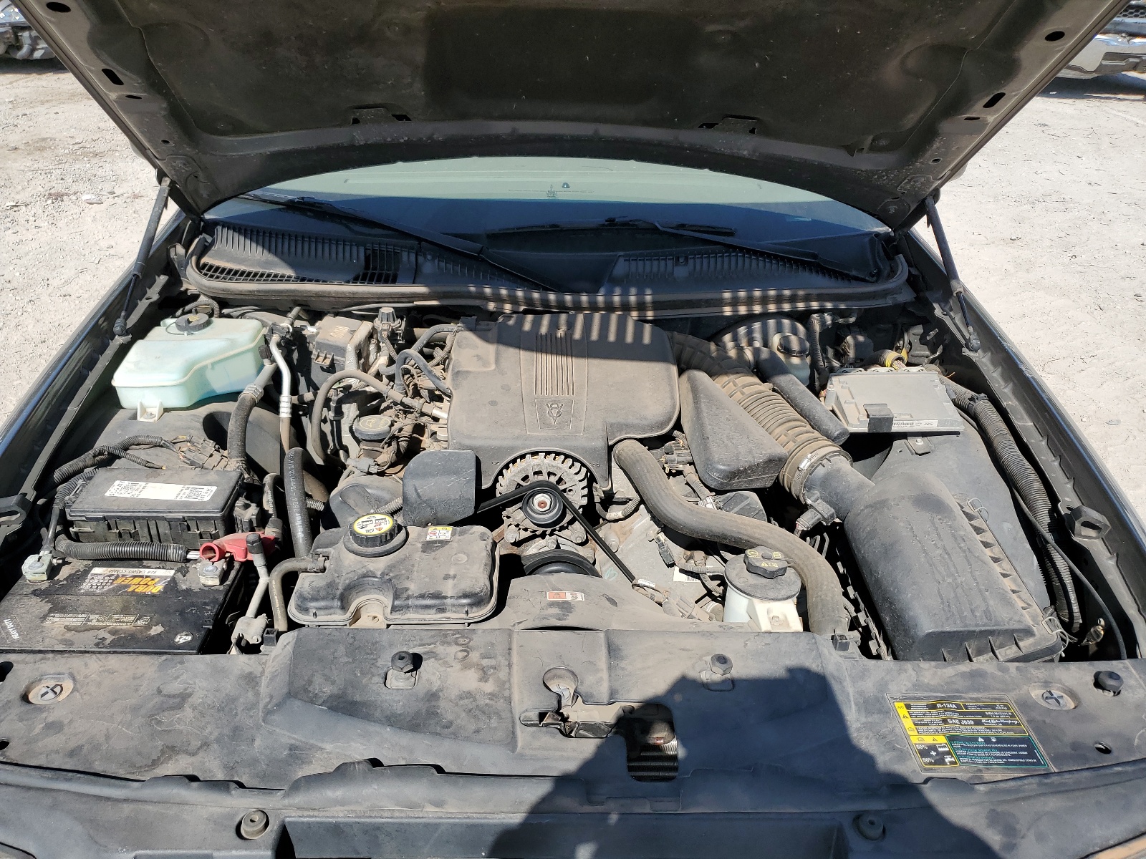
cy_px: 430
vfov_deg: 53.1
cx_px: 573
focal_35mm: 26
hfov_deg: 67.3
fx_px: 861
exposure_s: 1/2500
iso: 50
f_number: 1.5
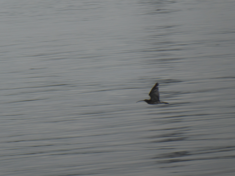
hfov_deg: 2.5
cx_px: 118
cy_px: 88
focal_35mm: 800
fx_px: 5431
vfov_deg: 1.9
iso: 80
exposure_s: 1/160
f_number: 6.4
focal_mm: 129
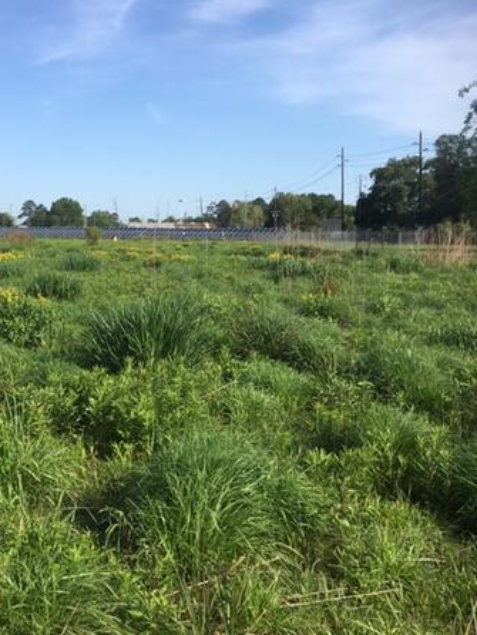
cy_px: 319
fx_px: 716
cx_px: 181
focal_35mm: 39
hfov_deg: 36.7
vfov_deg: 47.8
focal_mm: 4.15
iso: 25
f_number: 2.2
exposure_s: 1/1425
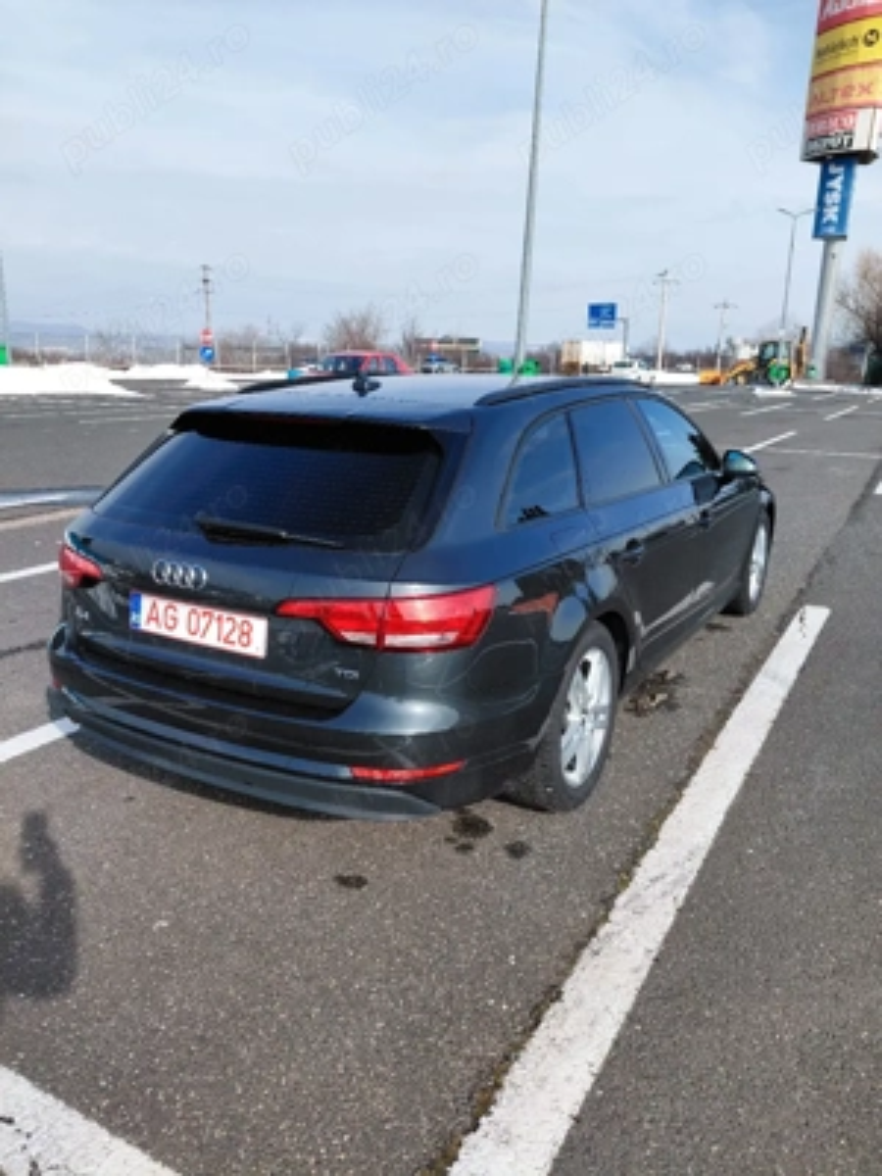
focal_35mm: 25
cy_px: 588
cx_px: 441
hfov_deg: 54.9
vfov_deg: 69.4
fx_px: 849
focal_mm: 4.69
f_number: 1.8
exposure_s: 1/2500
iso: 50
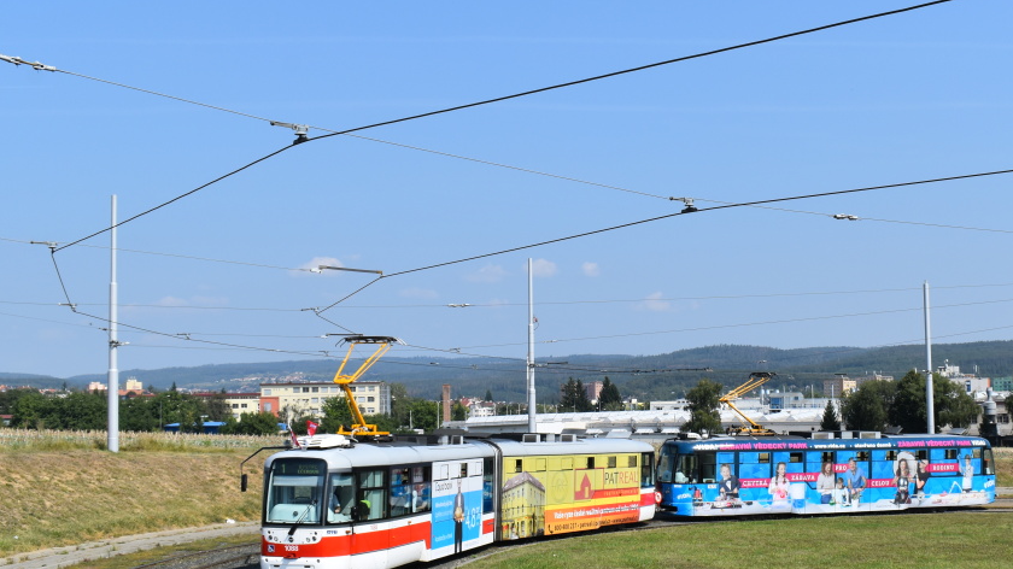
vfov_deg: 25.9
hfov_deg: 44.3
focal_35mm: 46
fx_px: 1235
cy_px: 322
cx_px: 616
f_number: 10
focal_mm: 24
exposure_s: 1/500
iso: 200
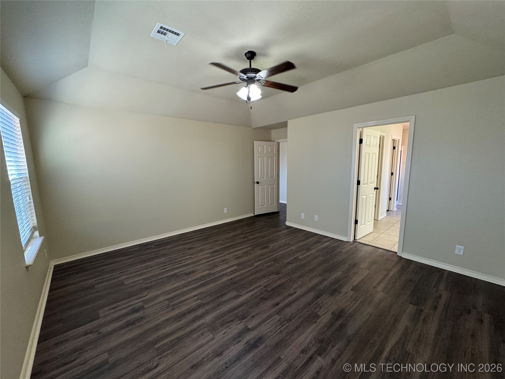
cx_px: 252
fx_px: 204
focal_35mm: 14
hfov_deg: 102.1
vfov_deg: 85.7
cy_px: 190
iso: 200
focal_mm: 2.22
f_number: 2.2
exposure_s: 1/60
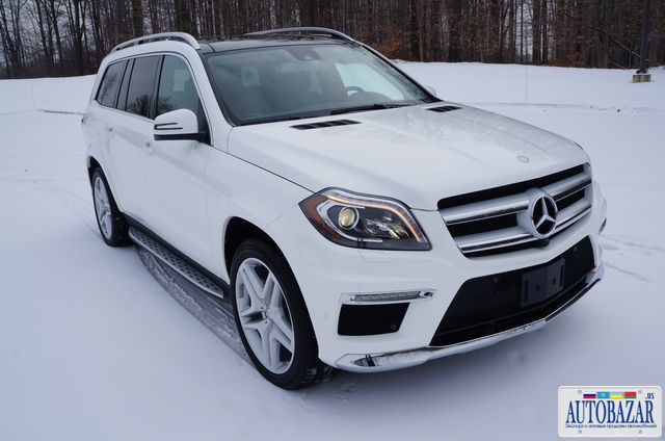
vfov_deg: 43.4
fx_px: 553
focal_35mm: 30
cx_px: 332
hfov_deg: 62.0
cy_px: 220
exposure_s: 1/250
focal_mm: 20
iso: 200
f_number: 13
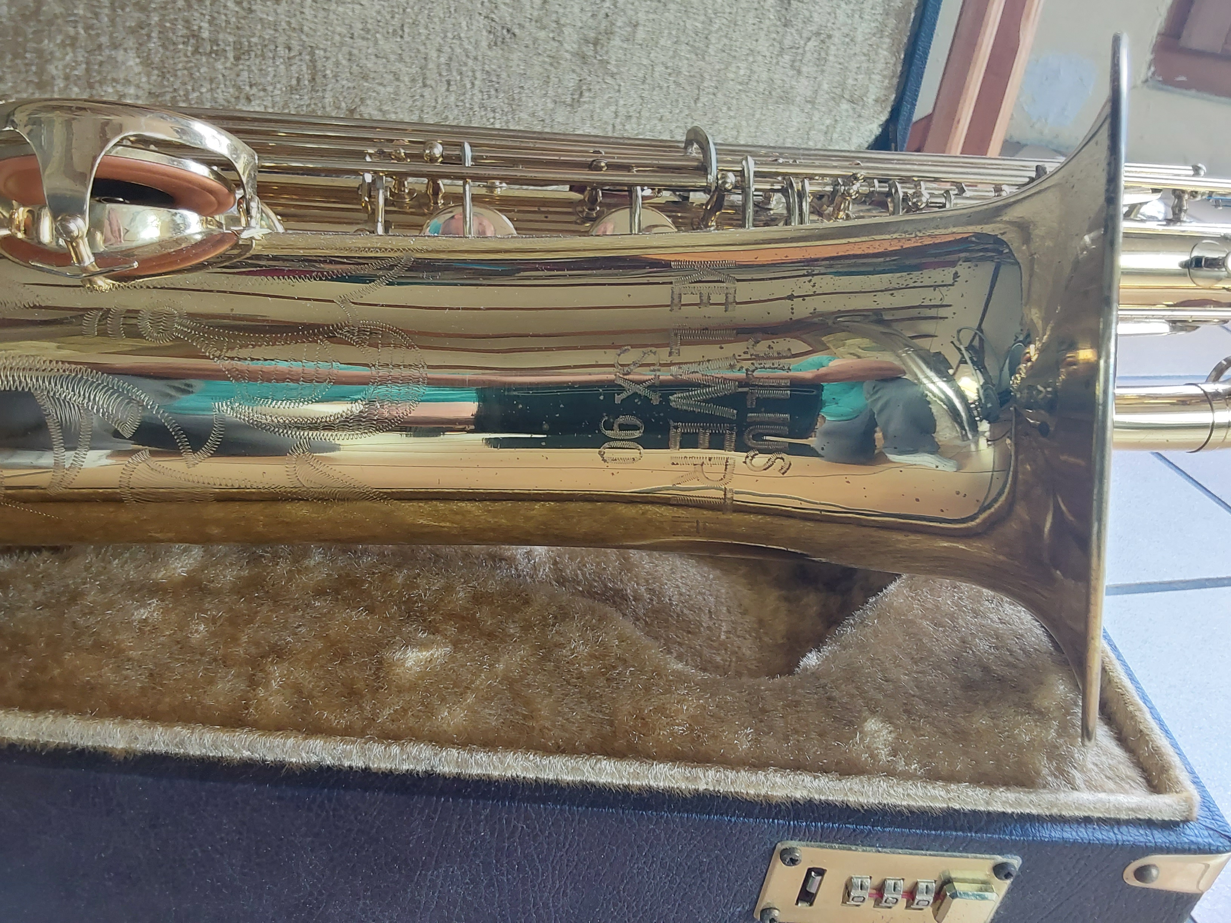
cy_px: 462
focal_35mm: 28
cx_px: 616
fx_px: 996
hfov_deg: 63.4
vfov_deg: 49.7
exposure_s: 1/50
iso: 160
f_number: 1.9
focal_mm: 2.91
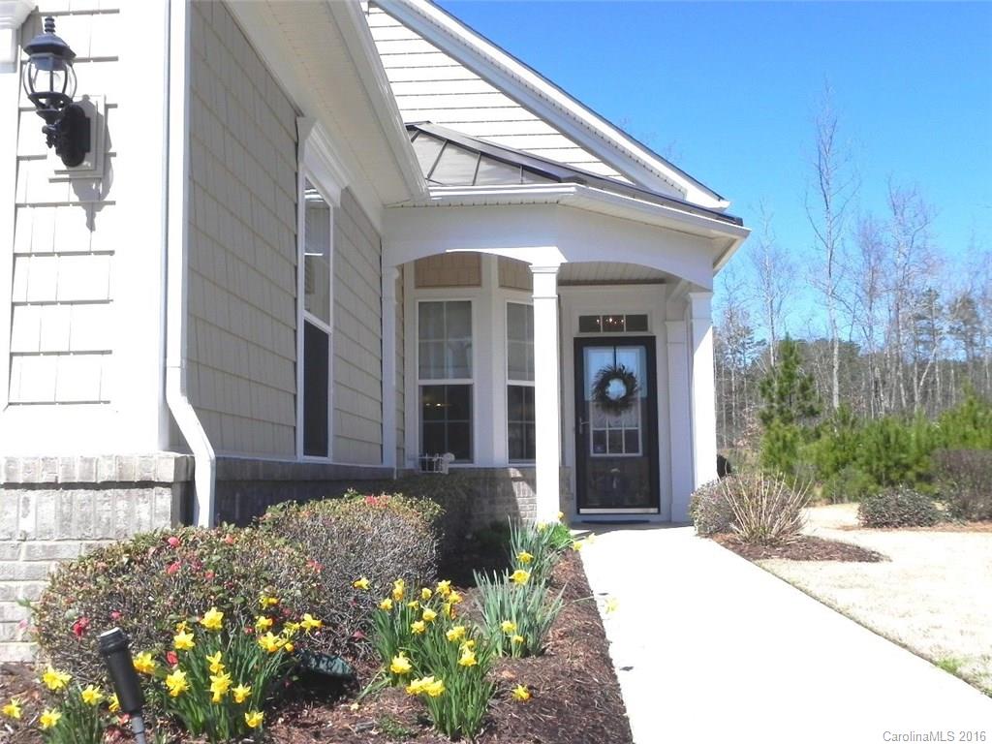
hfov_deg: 50.1
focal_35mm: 37
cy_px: 372
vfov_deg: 38.7
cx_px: 496
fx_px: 1060
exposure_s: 1/474
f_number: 7.1
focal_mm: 6.6
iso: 160
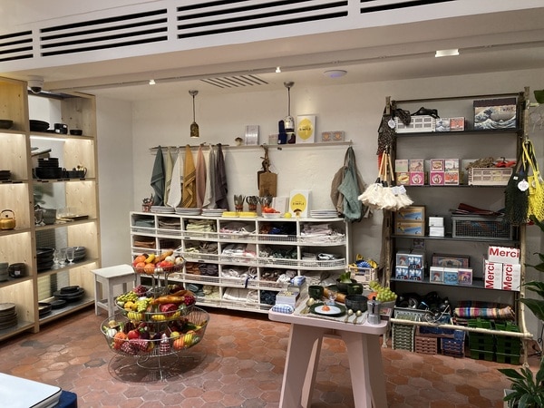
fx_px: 440
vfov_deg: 49.7
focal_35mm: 28
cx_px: 272
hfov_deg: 63.4
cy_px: 204
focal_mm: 3.99
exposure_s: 1/70
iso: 80
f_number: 1.8
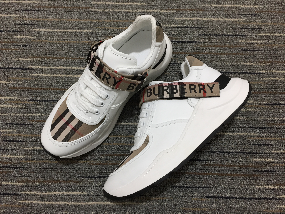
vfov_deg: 48.2
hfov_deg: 61.7
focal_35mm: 29
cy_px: 107
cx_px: 142
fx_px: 239
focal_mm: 4.15
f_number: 2.2
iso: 50
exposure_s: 1/33
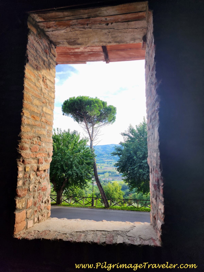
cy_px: 136
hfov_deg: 58.9
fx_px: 181
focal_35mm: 23
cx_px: 102
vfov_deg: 73.9
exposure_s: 1/141
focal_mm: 6.4
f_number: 1.8
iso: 12
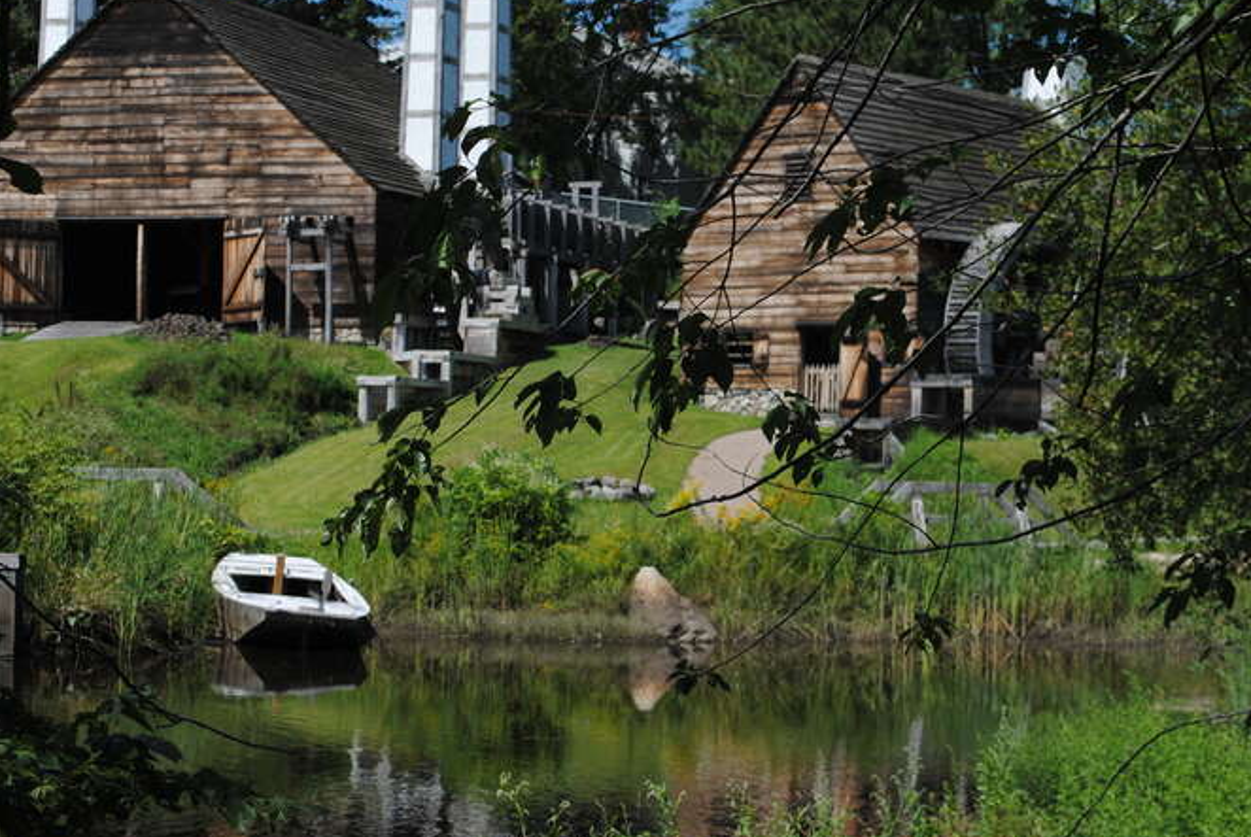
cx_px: 620
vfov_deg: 16.8
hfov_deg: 24.9
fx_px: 2839
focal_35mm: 82
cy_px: 435
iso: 100
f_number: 8
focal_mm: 45
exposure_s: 1/250
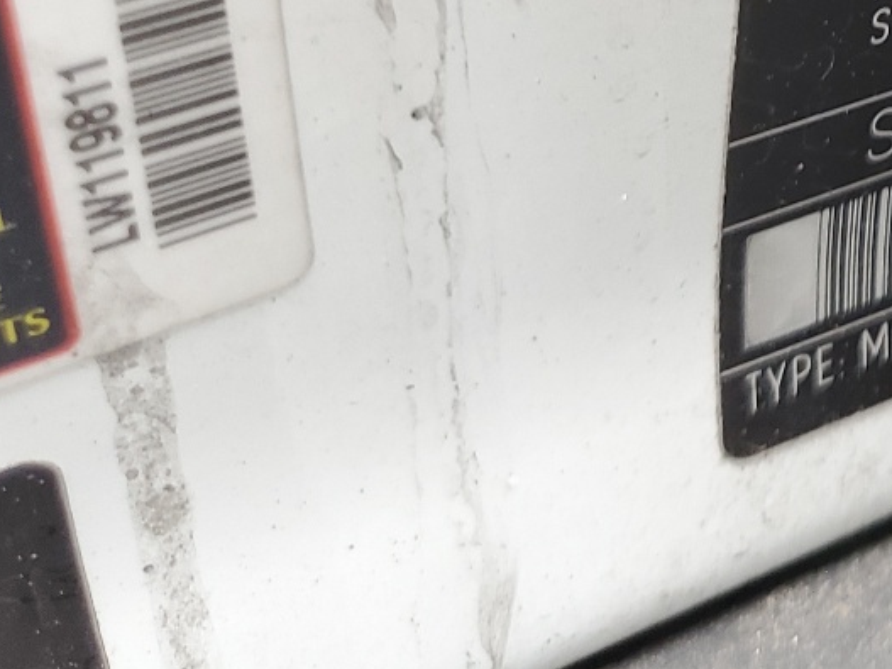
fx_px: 2035
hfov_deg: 21.6
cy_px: -285
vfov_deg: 17.1
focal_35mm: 79
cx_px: 1254
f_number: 1.5
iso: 60
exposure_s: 1/60.2
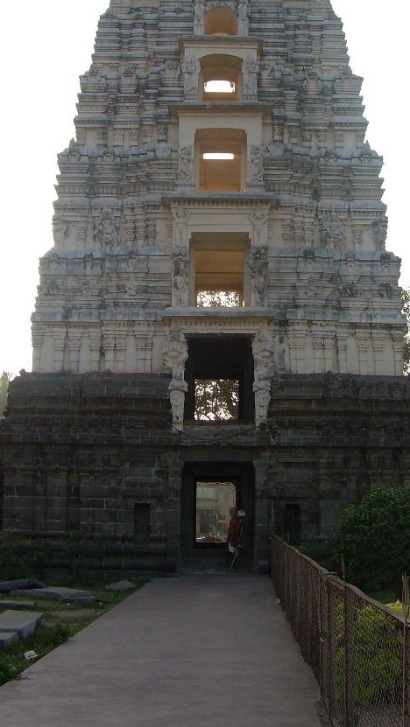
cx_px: 237
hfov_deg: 24.4
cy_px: 300
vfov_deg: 41.9
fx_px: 946
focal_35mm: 49
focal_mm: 6.3
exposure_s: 1/250
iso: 50
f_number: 4.6
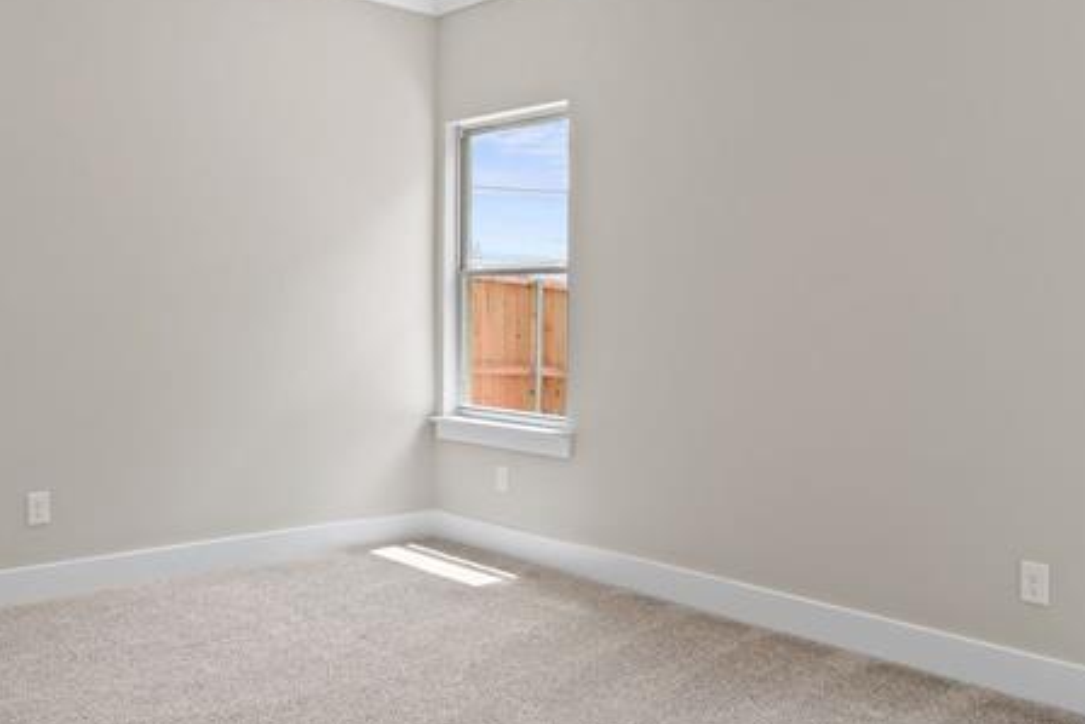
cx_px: 521
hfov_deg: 58.7
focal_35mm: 32
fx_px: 965
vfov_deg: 41.1
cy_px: 326
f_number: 8
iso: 400
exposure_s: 1/20
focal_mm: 14
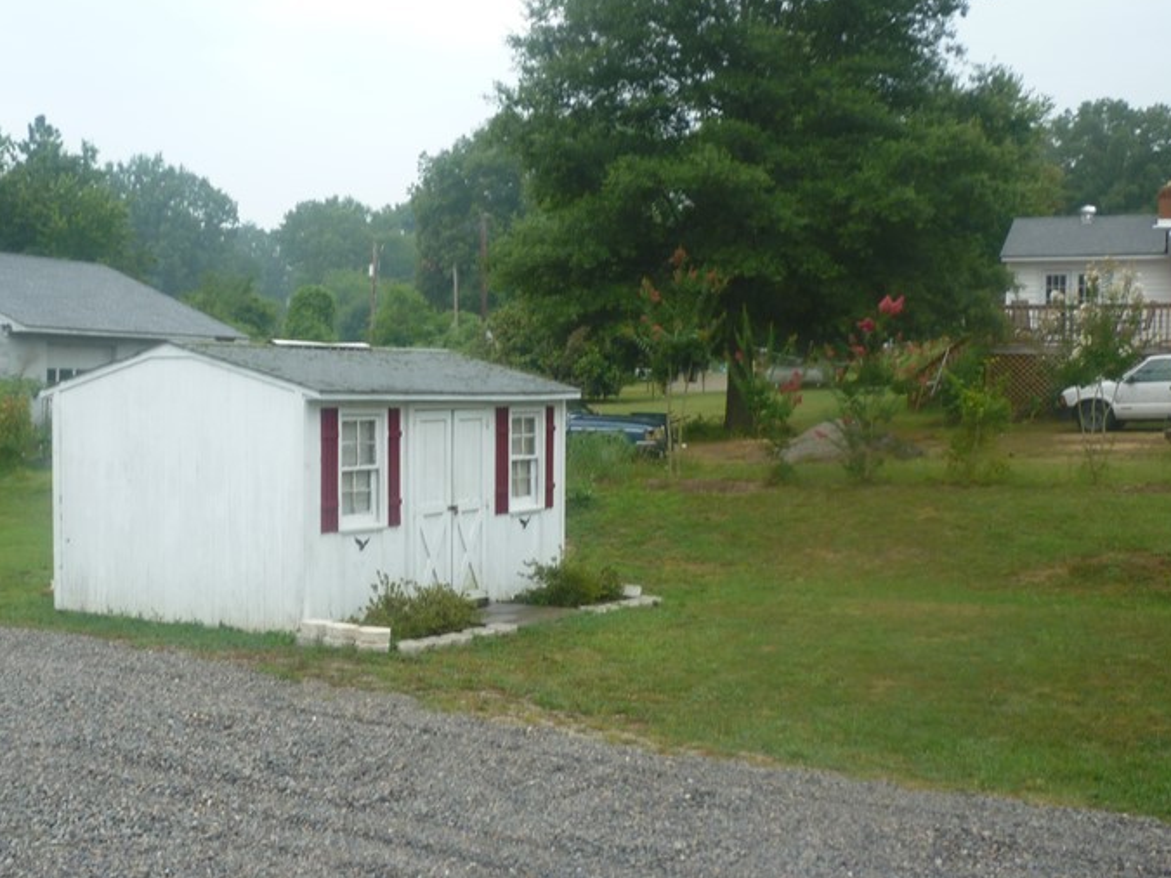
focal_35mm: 44
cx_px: 387
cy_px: 451
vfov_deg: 32.9
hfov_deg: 42.4
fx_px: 1488
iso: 80
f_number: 3.3
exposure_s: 1/50
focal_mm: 5.2
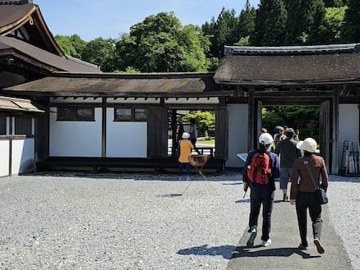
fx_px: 437
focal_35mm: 42
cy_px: 135
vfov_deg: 34.4
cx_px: 216
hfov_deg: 44.5
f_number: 1.7
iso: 10
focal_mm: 6.3
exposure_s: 1/688
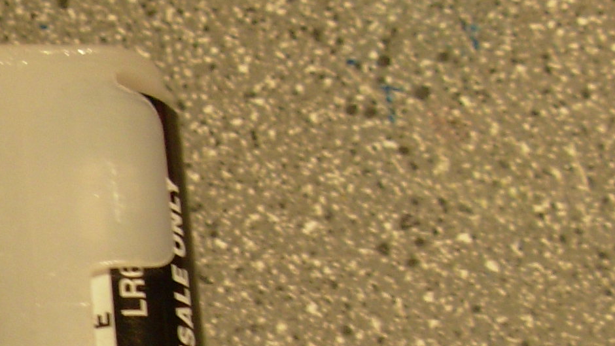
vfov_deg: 9.6
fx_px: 2022
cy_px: 459
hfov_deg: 16.5
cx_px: -141
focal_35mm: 124
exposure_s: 1/32
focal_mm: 6.3
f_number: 2.9
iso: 77
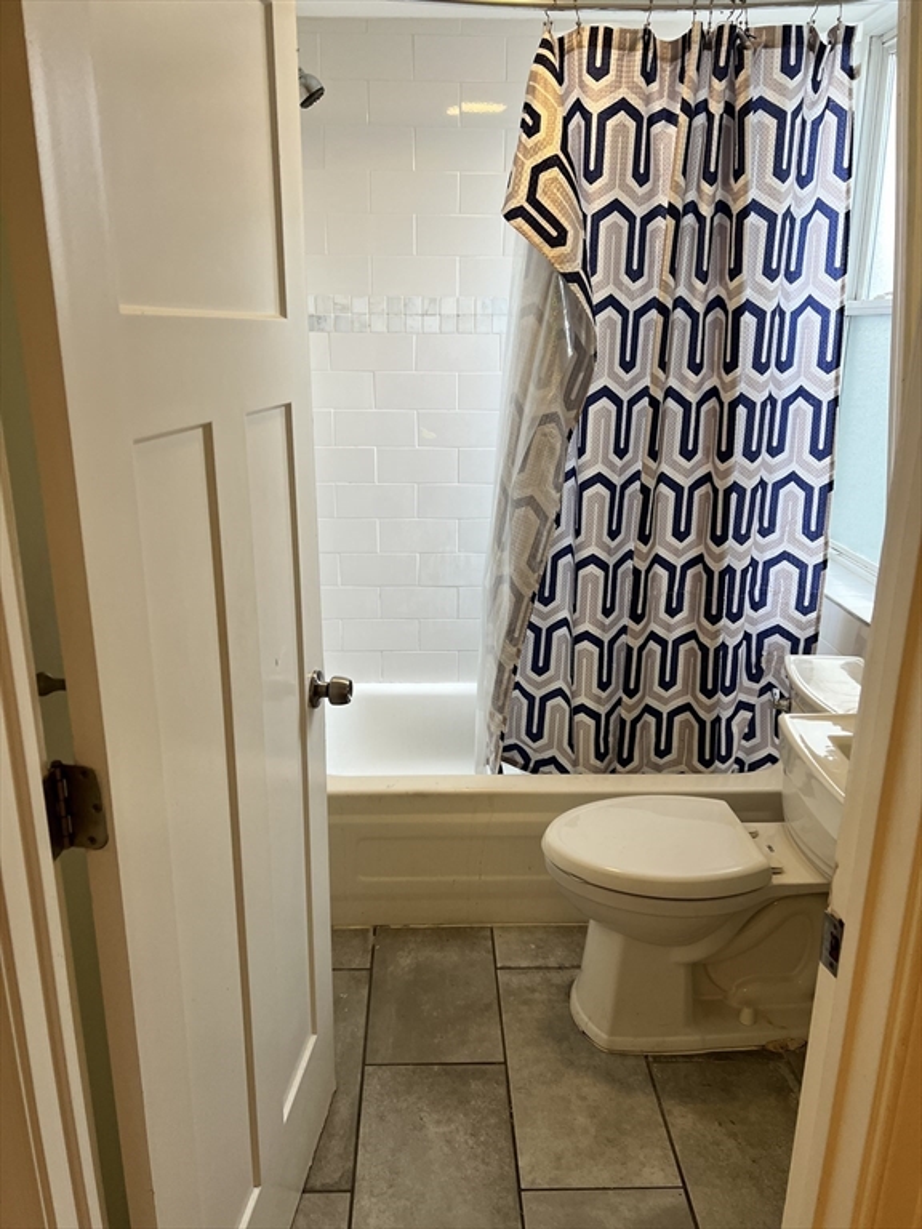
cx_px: 461
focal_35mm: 26
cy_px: 614
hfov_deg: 53.1
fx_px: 923
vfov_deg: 67.3
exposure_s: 1/120
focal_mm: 5.7
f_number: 1.5
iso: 125
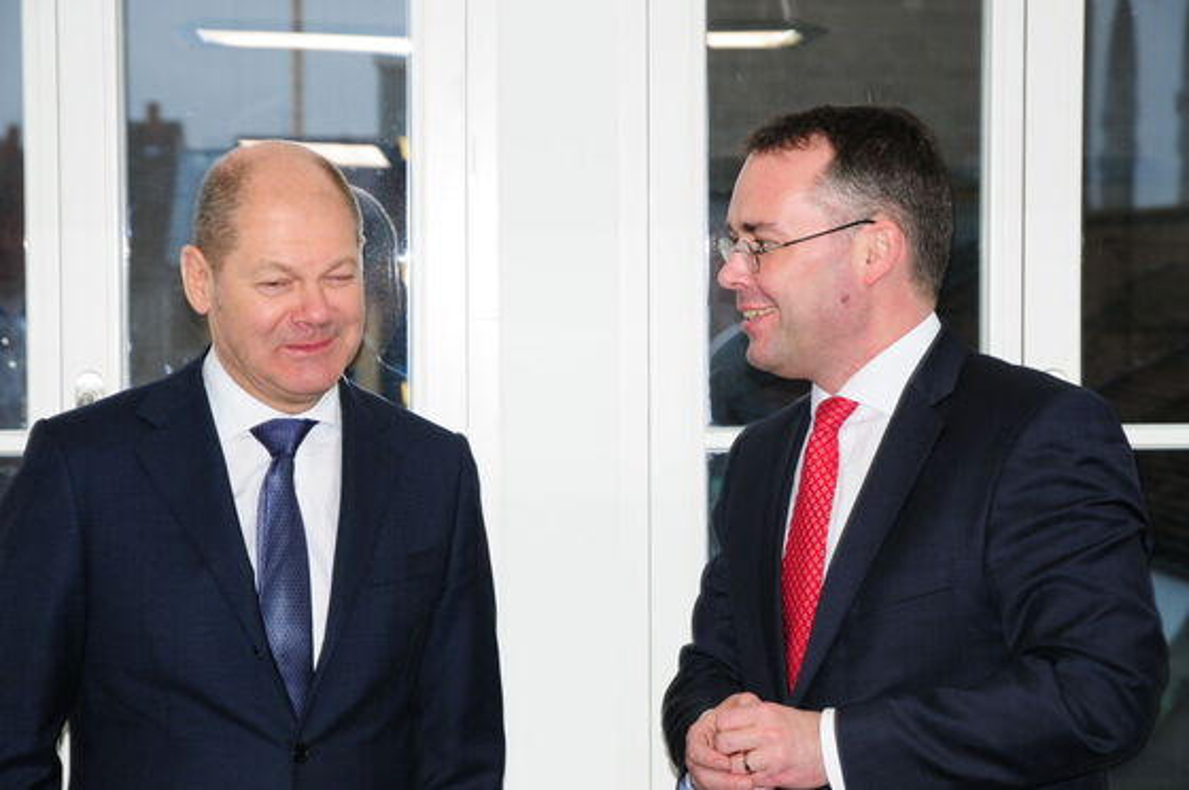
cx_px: 594
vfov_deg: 14.0
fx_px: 3216
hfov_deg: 20.9
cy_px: 395
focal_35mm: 98
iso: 500
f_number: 6.3
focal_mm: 65
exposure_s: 1/30
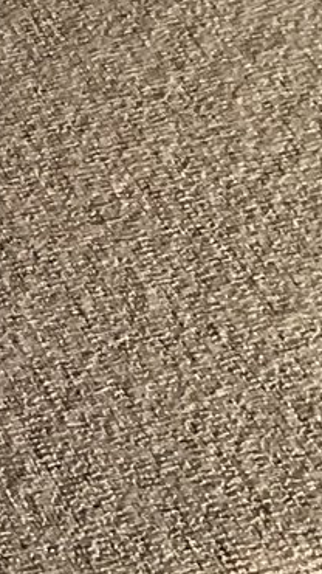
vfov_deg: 15.3
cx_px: -657
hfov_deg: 7.6
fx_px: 2096
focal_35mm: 138
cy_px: 24
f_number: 2.4
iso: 250
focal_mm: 3.3
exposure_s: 1/40
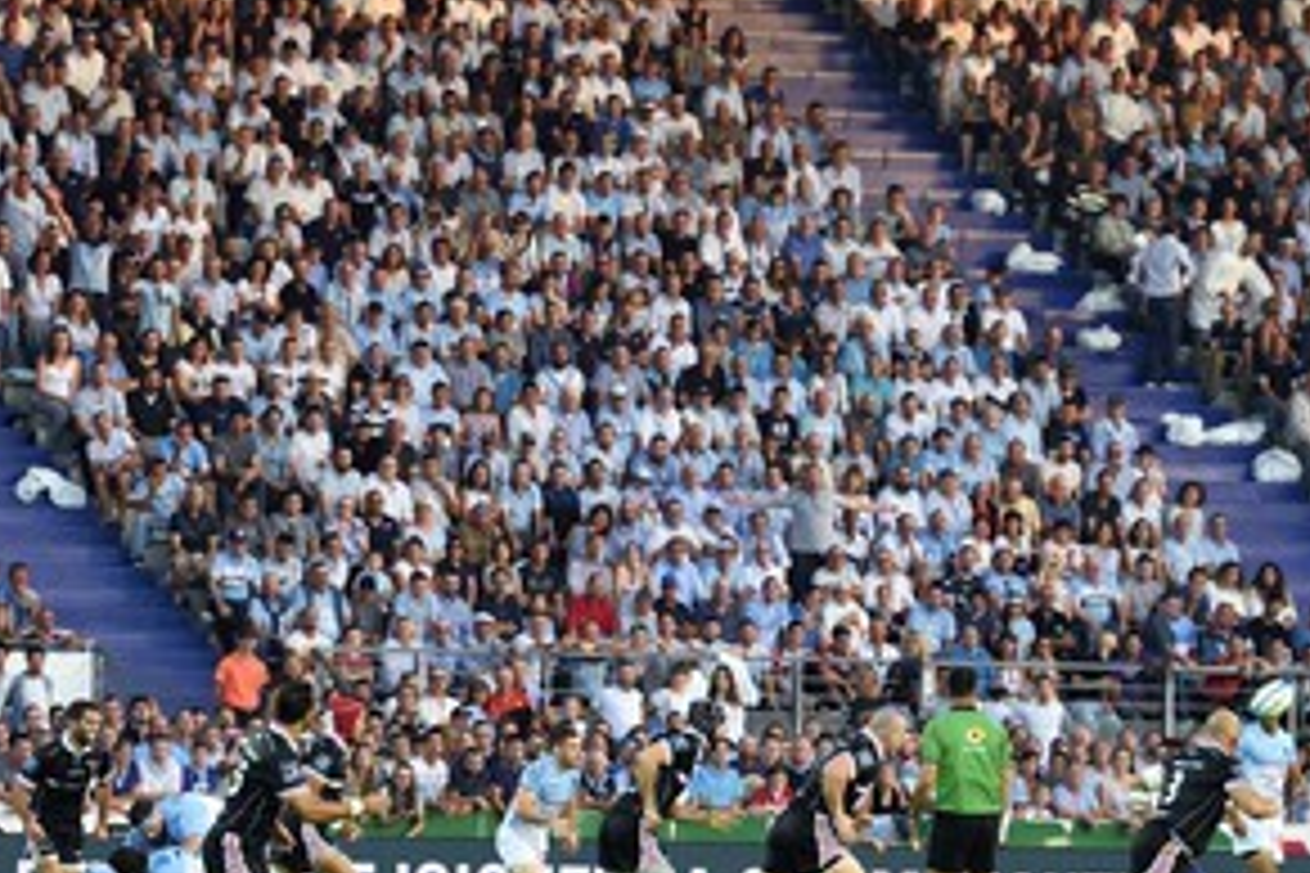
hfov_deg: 7.1
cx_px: 576
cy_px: 594
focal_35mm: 289
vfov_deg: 4.8
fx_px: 10516
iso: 800
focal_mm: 200
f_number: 5.6
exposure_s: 1/250
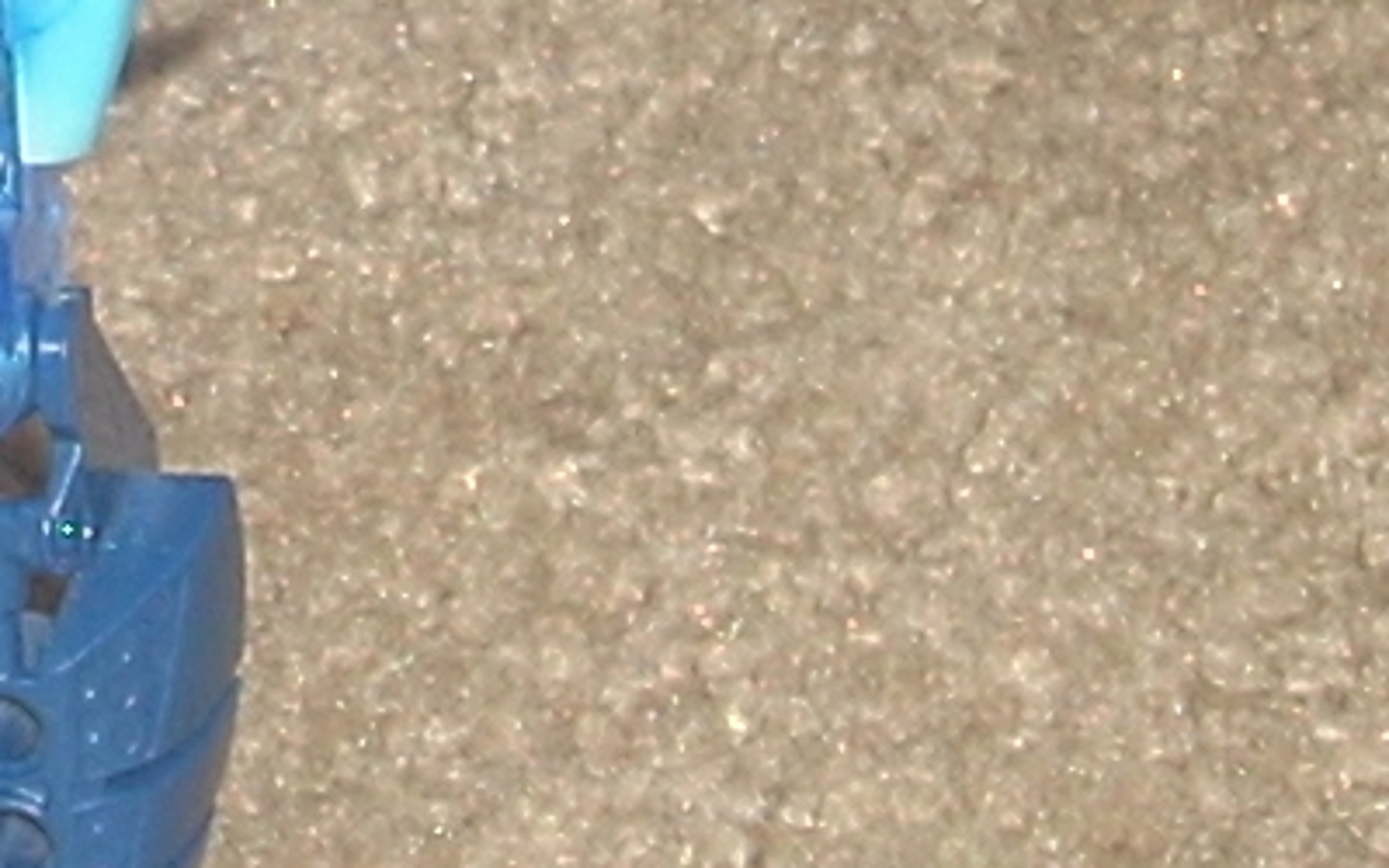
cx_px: -267
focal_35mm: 251
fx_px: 9502
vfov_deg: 5.2
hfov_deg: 8.3
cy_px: -559
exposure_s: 1/60
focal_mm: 6.2
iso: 64
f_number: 2.8
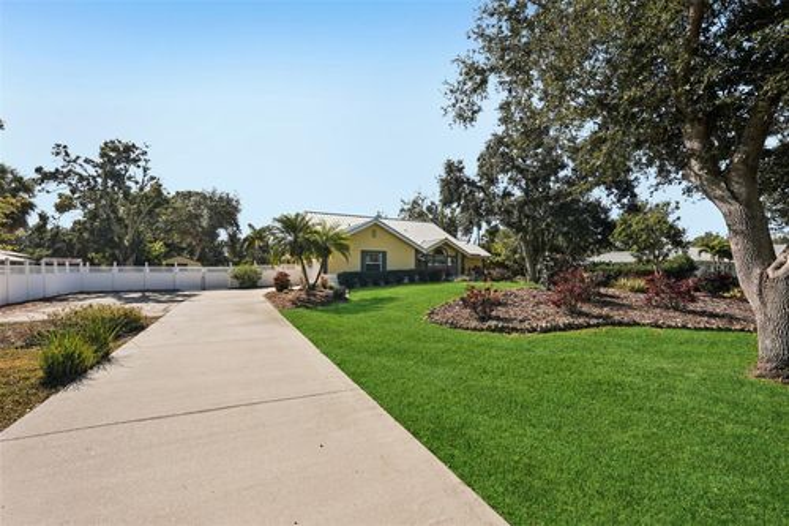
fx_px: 351
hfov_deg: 96.8
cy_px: 263
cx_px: 394
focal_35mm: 16
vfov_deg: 73.7
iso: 400
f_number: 8
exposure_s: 1/1250
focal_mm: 16
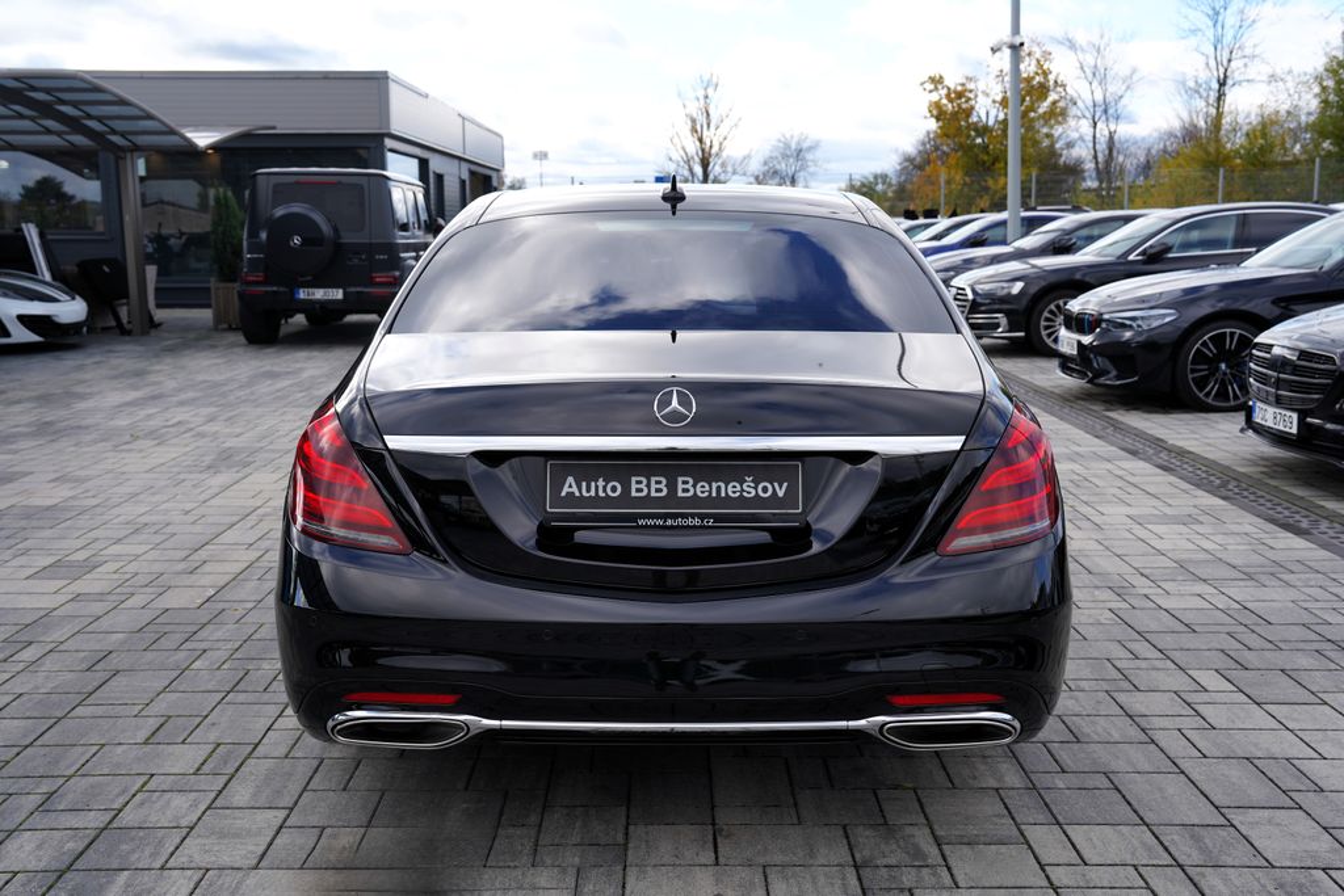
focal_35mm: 35
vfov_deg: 37.9
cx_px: 672
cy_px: 448
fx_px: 1307
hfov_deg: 54.4
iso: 100
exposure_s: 1/160
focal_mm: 35
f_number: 5.6
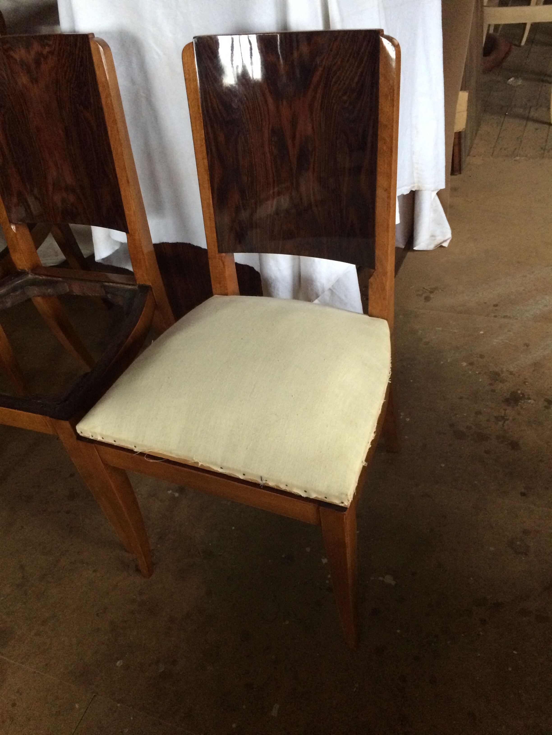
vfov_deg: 61.7
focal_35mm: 29
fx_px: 617
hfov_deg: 48.2
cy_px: 368
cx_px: 276
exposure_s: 1/30
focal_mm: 4.15
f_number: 2.2
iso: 250
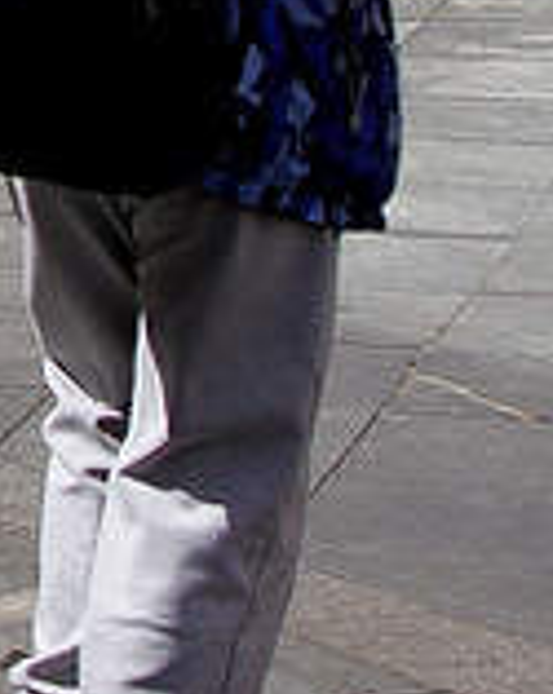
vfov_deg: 6.5
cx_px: -1371
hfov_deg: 5.0
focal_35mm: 285
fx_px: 5848
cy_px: -864
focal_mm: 23
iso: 100
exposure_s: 1/320
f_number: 8
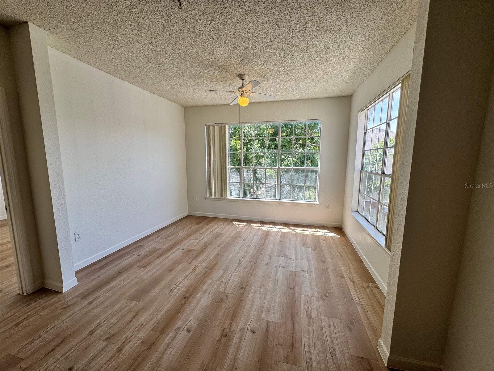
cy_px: 186
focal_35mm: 14
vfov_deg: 85.7
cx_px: 247
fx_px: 200
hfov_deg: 102.1
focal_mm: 2.22
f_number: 2.2
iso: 40
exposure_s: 1/212
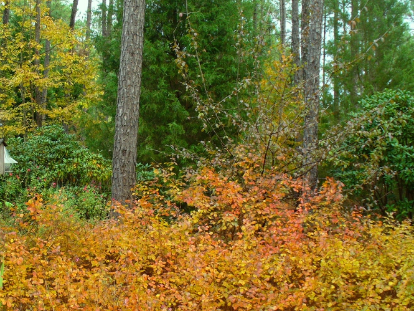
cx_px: 154
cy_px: 159
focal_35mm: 57
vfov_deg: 25.7
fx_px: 682
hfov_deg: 33.6
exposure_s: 1/80
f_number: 2.8
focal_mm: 6.1
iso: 80
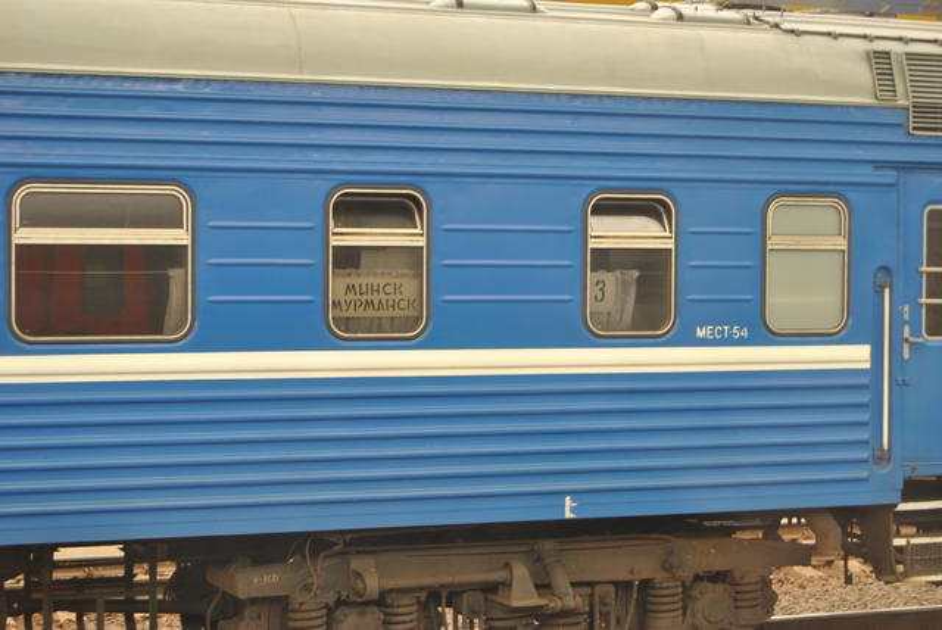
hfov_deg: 24.6
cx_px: 471
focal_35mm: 82
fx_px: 2161
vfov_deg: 16.6
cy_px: 315
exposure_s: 1/60
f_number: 5.6
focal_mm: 55
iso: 200
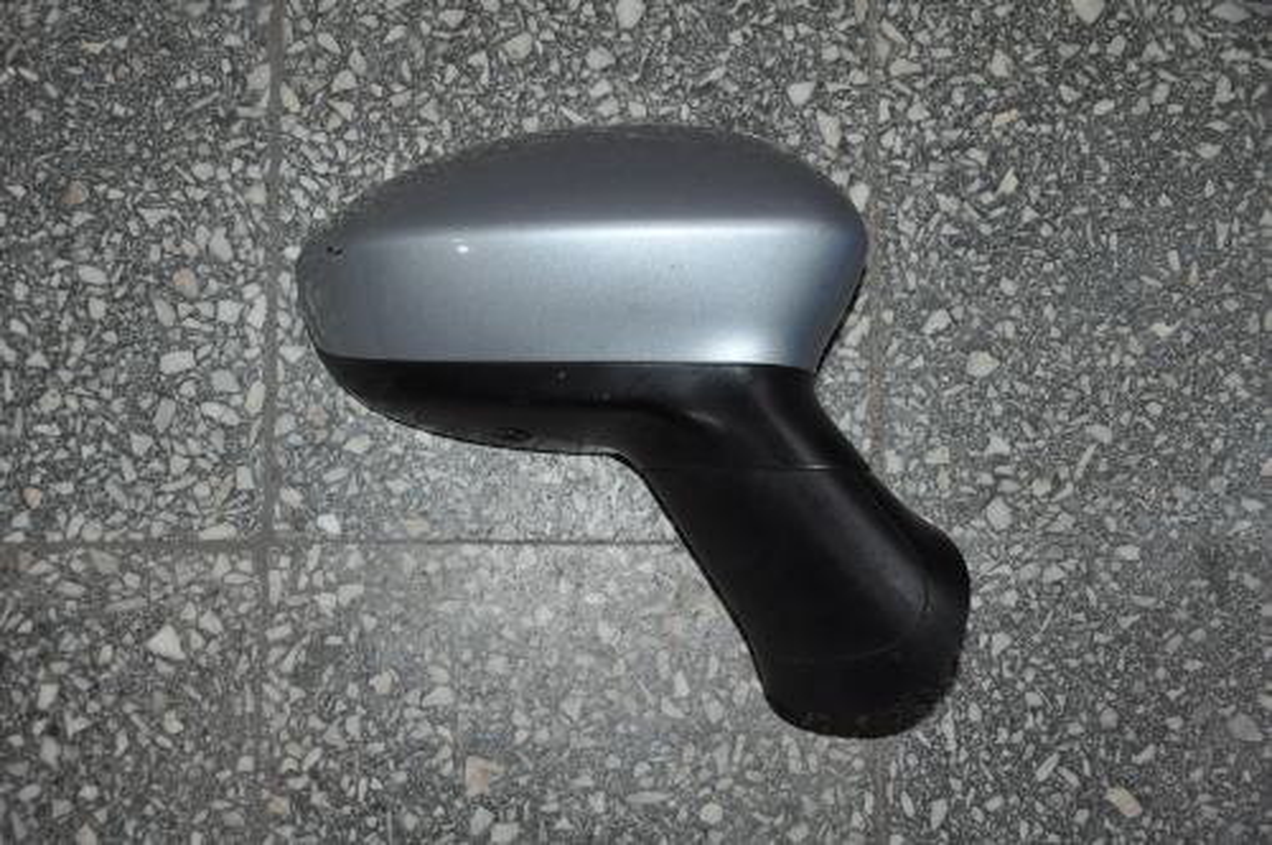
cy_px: 422
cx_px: 636
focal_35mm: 52
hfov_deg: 37.9
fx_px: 1853
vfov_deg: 25.7
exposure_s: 1/60
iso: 800
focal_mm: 35
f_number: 4.5
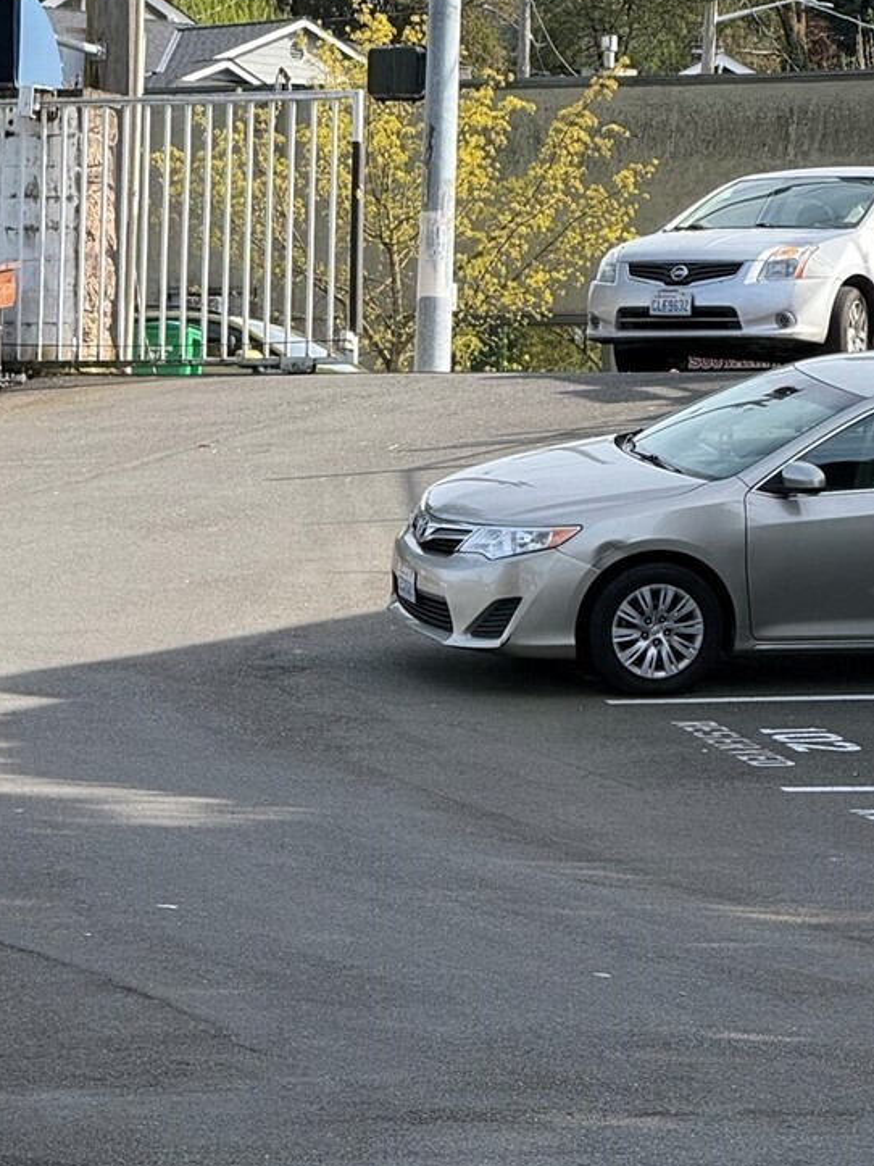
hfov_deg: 6.2
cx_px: 569
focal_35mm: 239
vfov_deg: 8.3
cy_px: 647
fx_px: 8048
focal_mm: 15.66
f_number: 2.8
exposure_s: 1/655
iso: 64
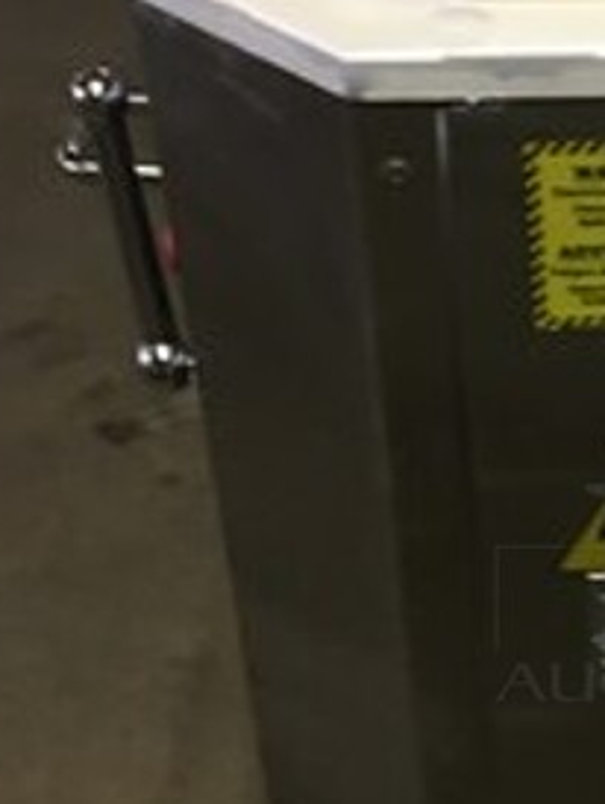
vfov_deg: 22.6
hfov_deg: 16.2
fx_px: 2001
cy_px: 559
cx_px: 805
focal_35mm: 86
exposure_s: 1/10
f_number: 2.2
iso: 80
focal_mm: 4.15
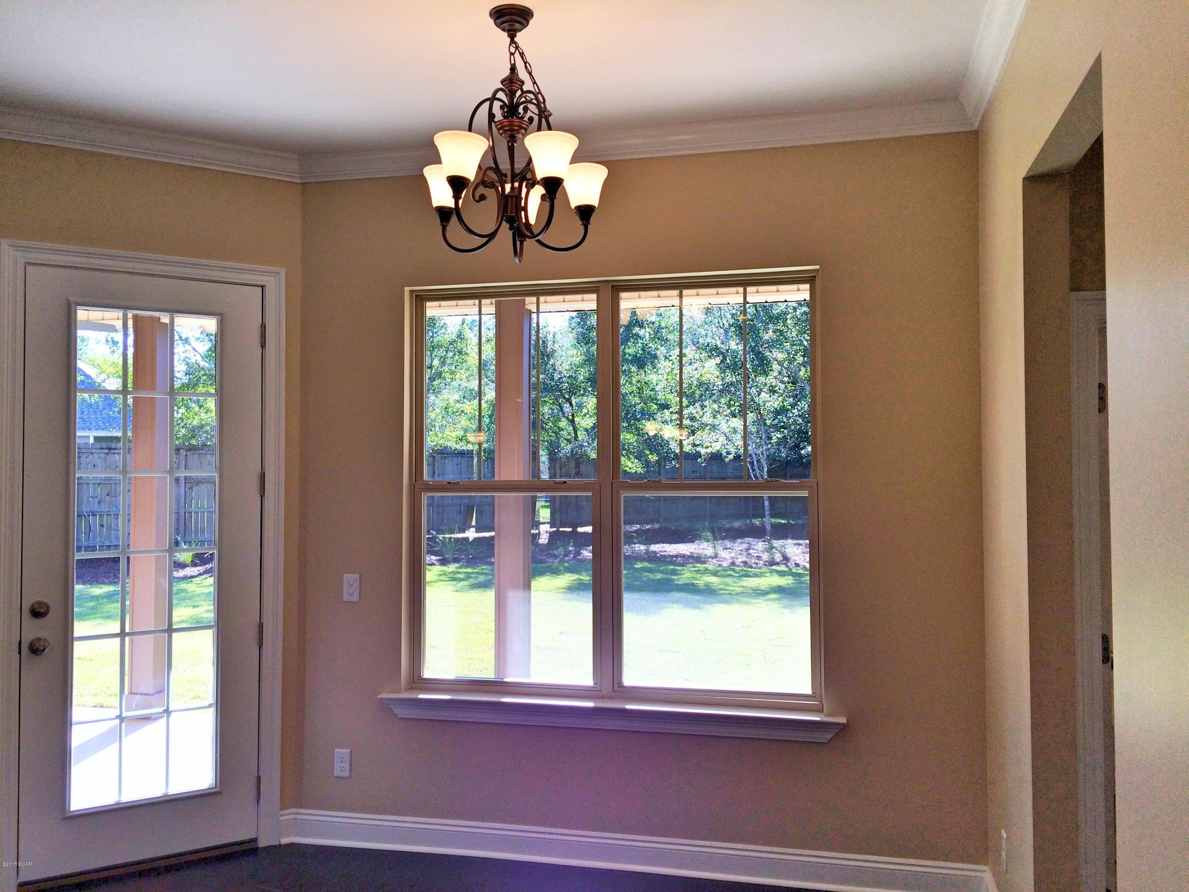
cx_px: 594
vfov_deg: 48.2
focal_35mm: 29
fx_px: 996
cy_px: 446
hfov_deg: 61.7
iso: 32
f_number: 2.2
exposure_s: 1/285
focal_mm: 4.15
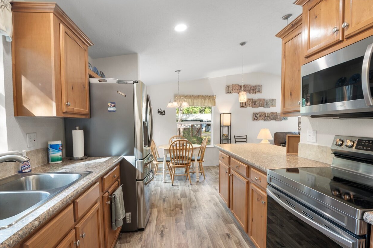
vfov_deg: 67.1
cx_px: 188
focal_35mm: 18
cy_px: 138
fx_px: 186
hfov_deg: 90.0
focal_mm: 16
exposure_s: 6
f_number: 8
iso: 100
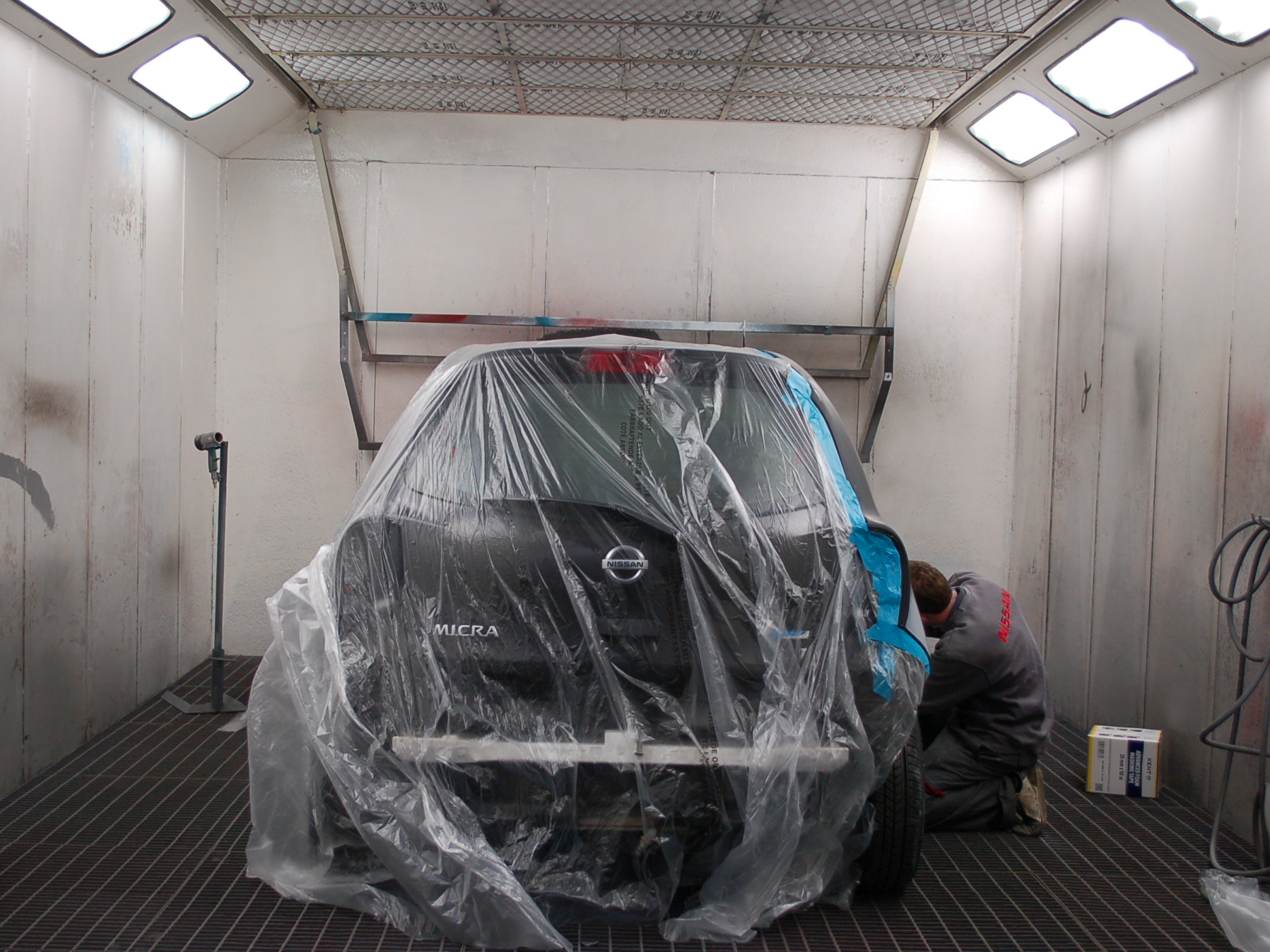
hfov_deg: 40.4
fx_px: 1724
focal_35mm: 47
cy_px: 487
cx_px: 612
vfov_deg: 30.9
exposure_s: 1/60
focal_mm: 26
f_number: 4.5
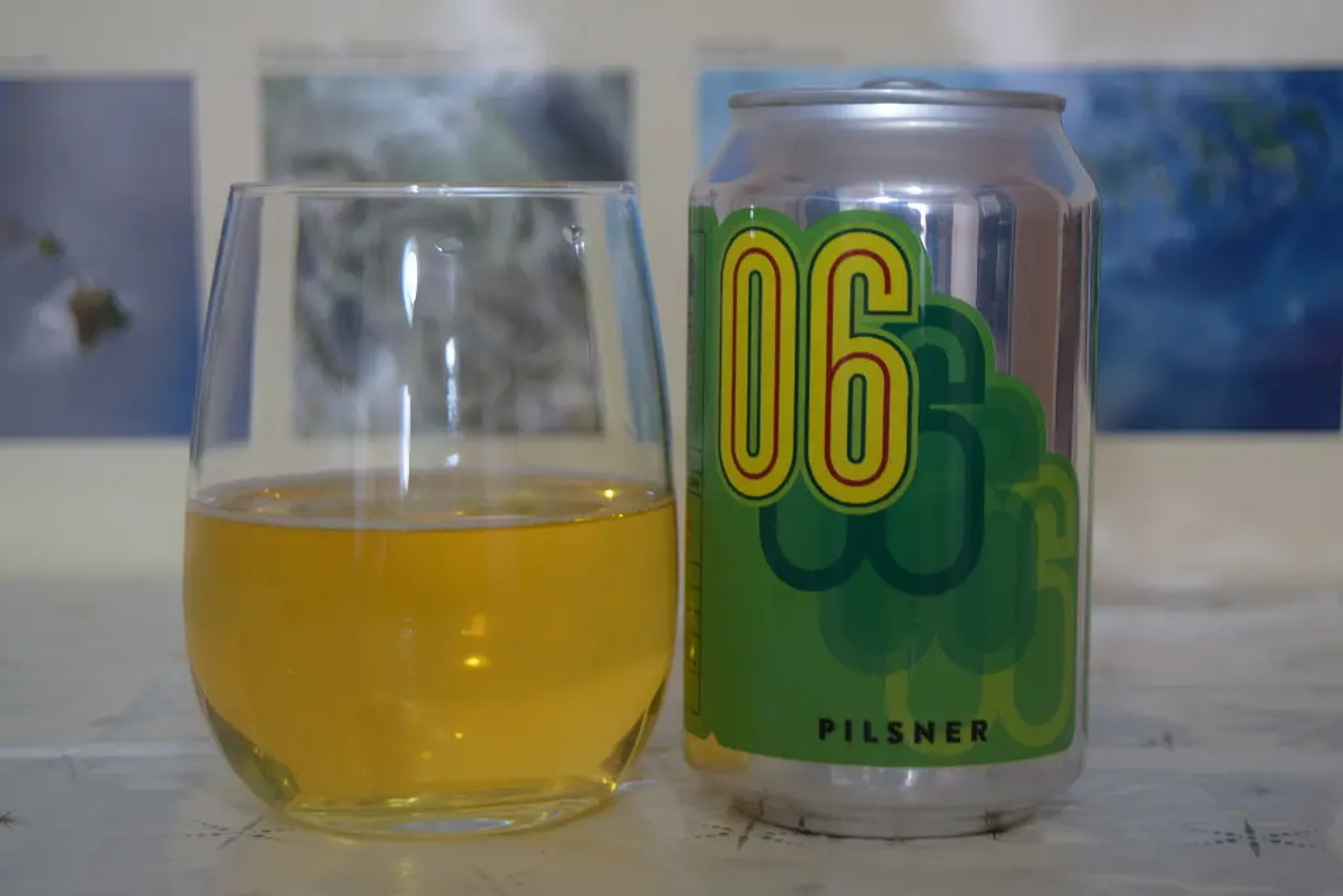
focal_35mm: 72
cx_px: 672
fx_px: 2686
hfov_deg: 28.1
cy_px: 448
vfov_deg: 18.9
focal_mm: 48
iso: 720
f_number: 5.3
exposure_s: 1/60
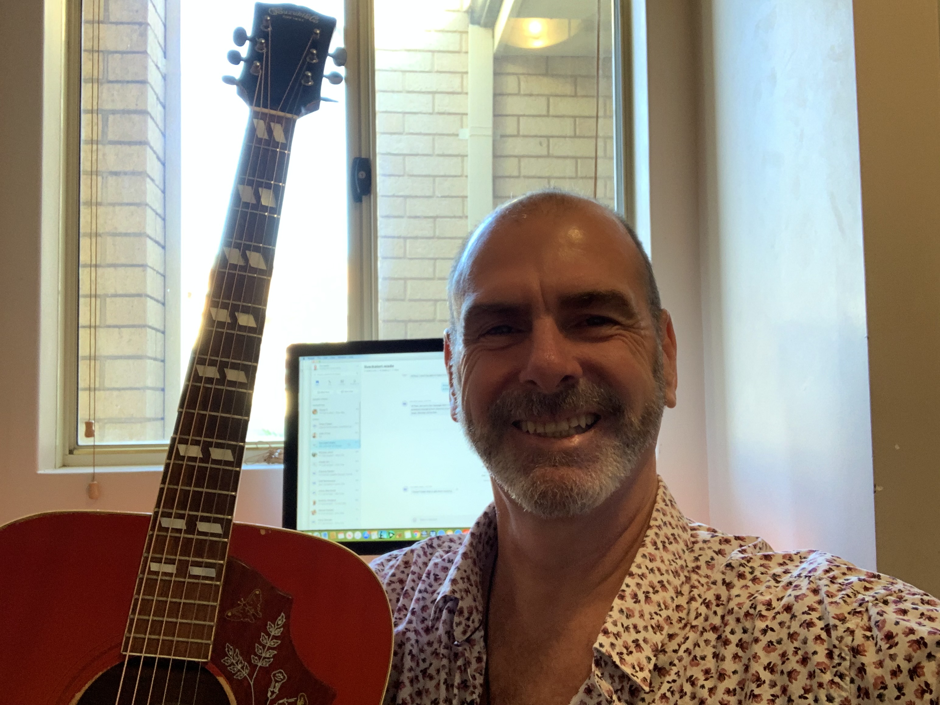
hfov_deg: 56.8
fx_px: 869
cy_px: 352
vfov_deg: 44.2
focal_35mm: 32
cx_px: 470
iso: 200
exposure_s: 1/33
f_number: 2.2
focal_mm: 2.87
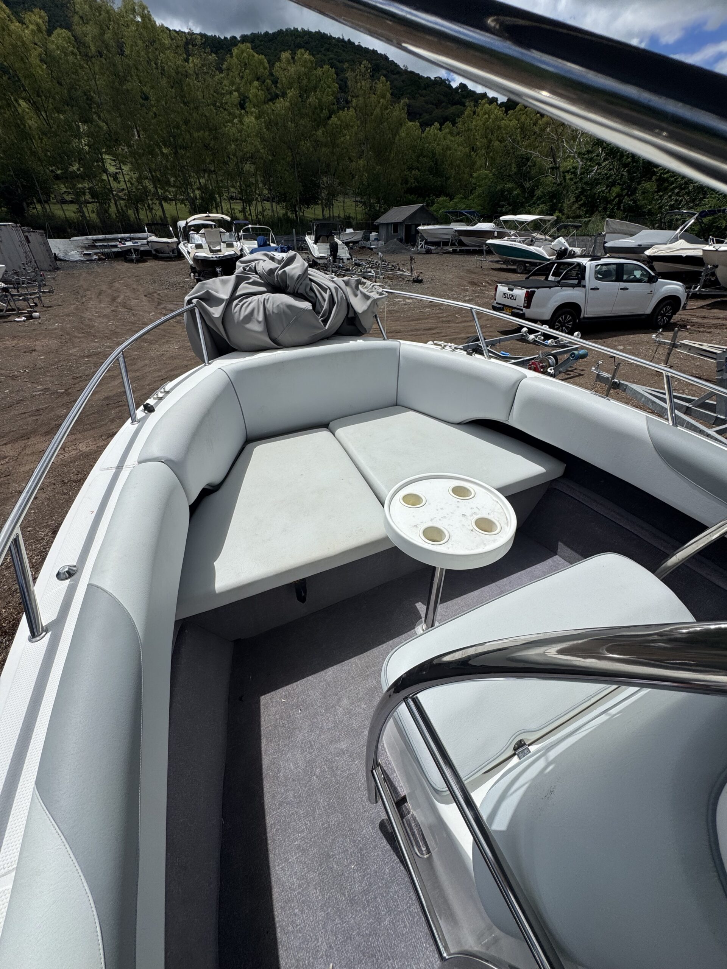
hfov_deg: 85.7
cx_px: 364
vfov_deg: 102.1
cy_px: 484
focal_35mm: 14
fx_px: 392
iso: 32
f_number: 2.2
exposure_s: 1/4367
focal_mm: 2.22
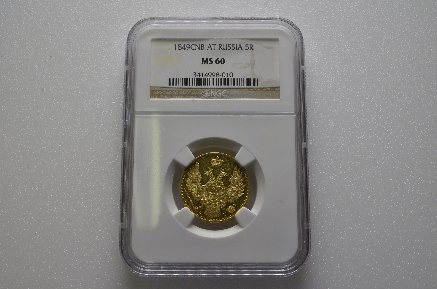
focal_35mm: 48
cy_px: 144
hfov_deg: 41.2
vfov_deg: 28.0
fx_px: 581
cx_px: 218
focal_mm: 32
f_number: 14
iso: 400
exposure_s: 1/250
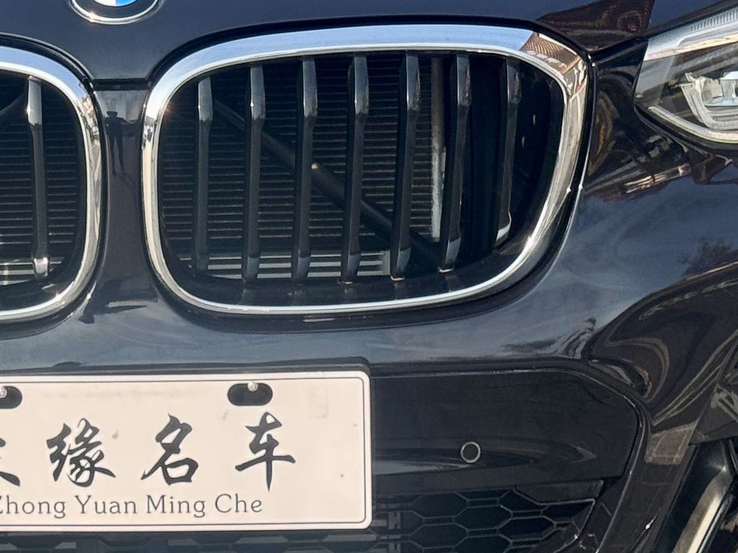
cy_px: 10
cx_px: 123
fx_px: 3049
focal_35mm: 143
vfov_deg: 10.3
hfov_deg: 13.7
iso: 64
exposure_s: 1/1172
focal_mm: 6.76
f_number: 1.78
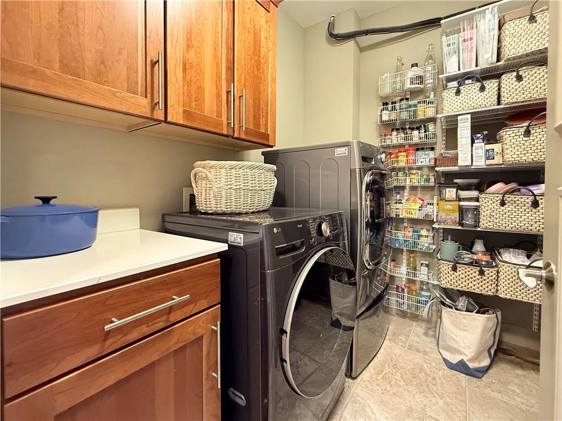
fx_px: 227
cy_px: 210
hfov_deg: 102.1
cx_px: 281
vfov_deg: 85.7
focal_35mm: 14
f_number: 2.2
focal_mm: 2.22
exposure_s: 1/60
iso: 640
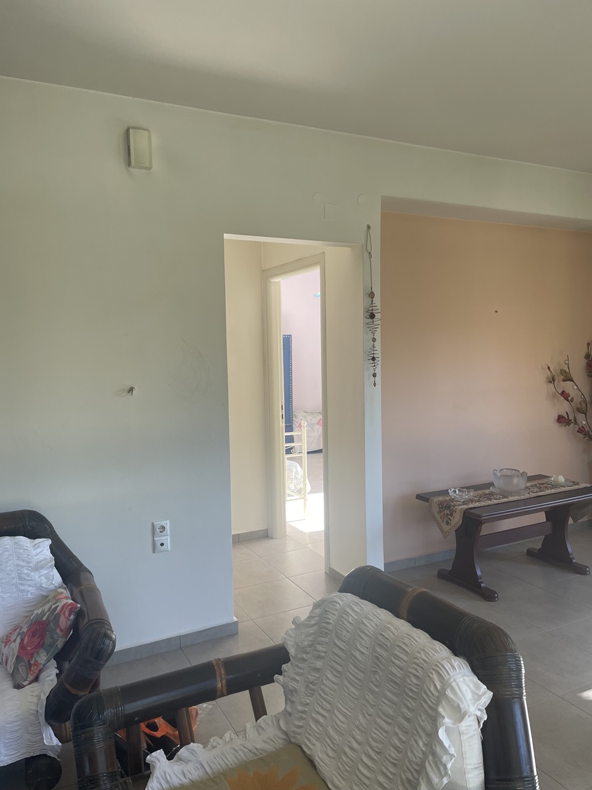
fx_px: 593
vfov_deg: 67.3
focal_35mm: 26
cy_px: 395
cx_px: 296
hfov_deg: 53.1
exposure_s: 1/121
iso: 50
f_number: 1.6
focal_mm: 4.2
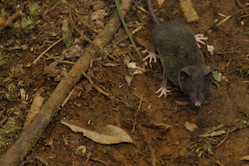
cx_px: 175
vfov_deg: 8.8
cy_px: 75
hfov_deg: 13.2
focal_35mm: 155
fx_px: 1071
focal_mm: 60
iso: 200
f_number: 9
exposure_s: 1/320
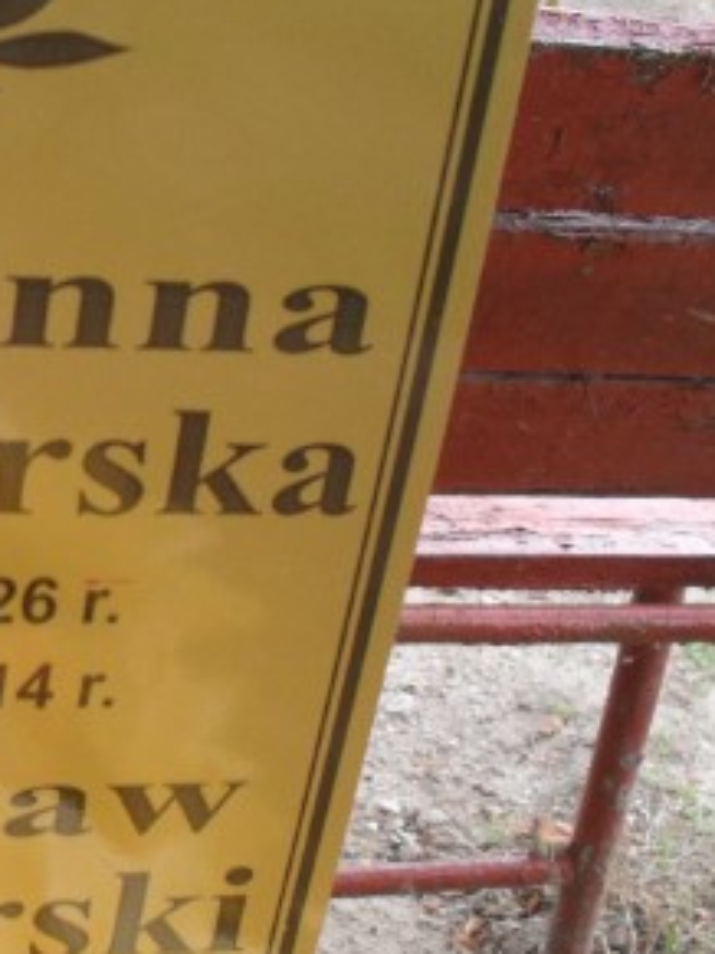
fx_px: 2122
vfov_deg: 25.3
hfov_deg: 18.3
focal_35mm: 77
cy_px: 547
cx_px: -89
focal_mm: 6.3
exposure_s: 1/125
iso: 100
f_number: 3.2
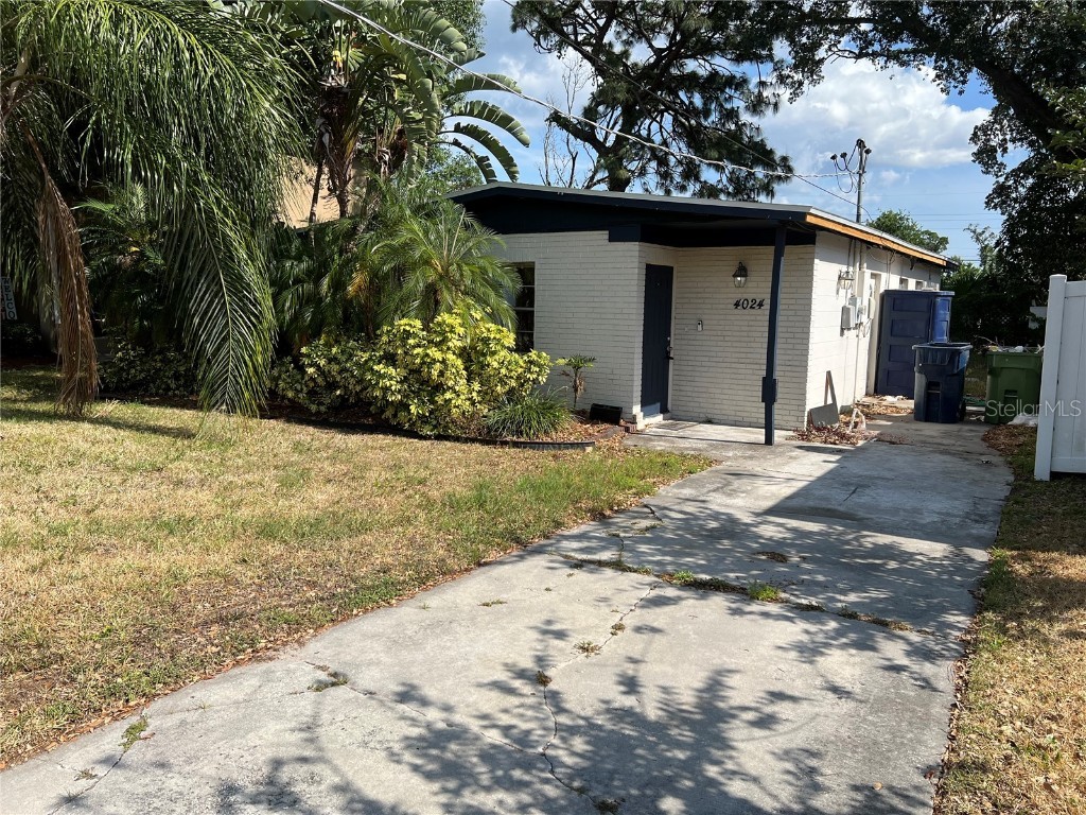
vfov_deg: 53.1
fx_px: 816
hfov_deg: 67.3
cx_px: 543
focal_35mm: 26
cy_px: 408
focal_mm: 5.7
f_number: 1.5
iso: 50
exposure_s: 1/3571
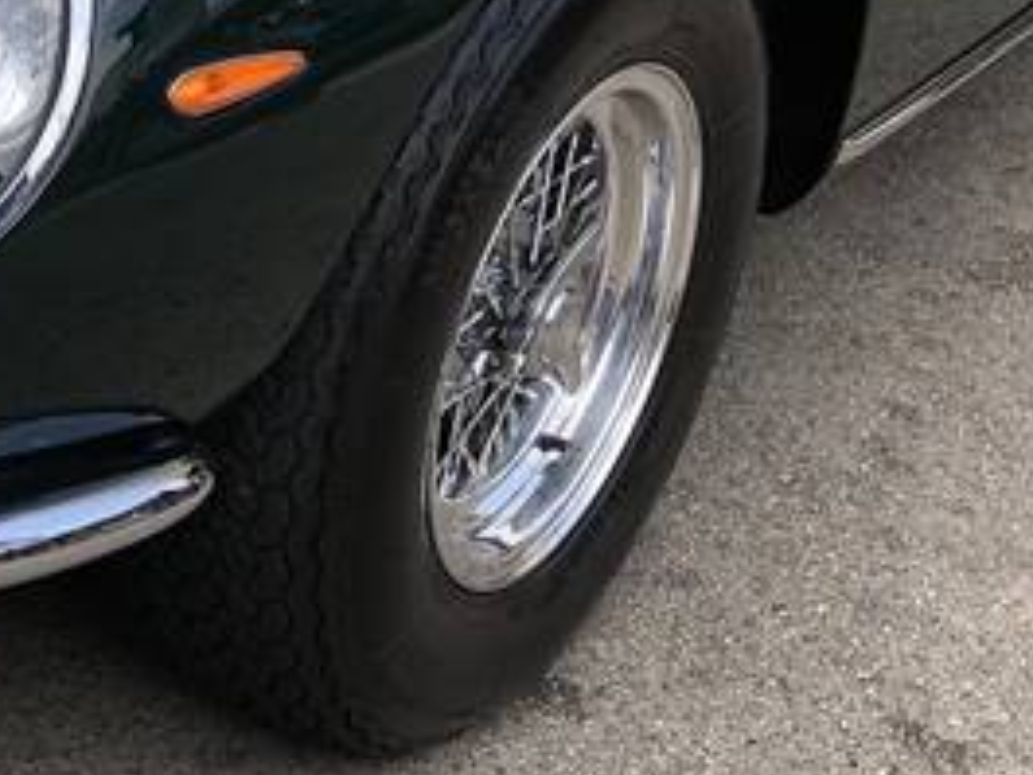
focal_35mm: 108
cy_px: 136
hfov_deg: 17.7
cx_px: -55
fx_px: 3224
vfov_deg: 13.6
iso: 20
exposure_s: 1/425
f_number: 1.8
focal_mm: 3.99
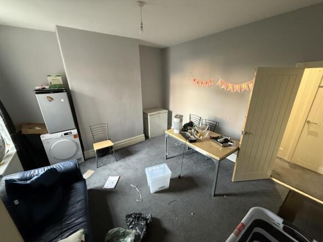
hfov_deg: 102.1
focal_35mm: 14
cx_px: 162
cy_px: 121
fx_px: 131
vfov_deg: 85.7
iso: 500
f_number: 2.2
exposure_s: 1/50
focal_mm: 2.22
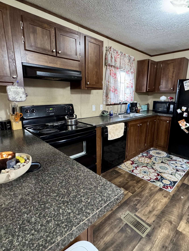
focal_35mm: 19
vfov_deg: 84.7
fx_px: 138
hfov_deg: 68.5
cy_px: 125
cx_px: 105
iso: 800
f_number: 2.2
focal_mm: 2.22
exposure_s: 1/60
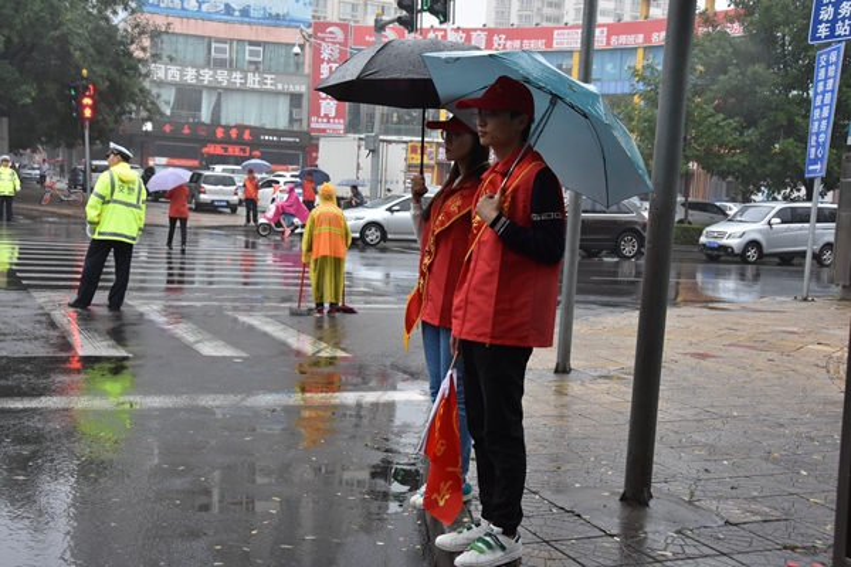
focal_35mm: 44
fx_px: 1028
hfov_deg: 45.0
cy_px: 284
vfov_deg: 30.8
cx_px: 426
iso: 800
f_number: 7.1
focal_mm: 29
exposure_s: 1/200
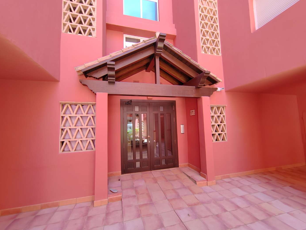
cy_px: 116
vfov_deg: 85.7
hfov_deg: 102.0
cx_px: 148
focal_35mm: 14
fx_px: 124
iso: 125
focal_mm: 2.16
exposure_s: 1/50
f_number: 2.2
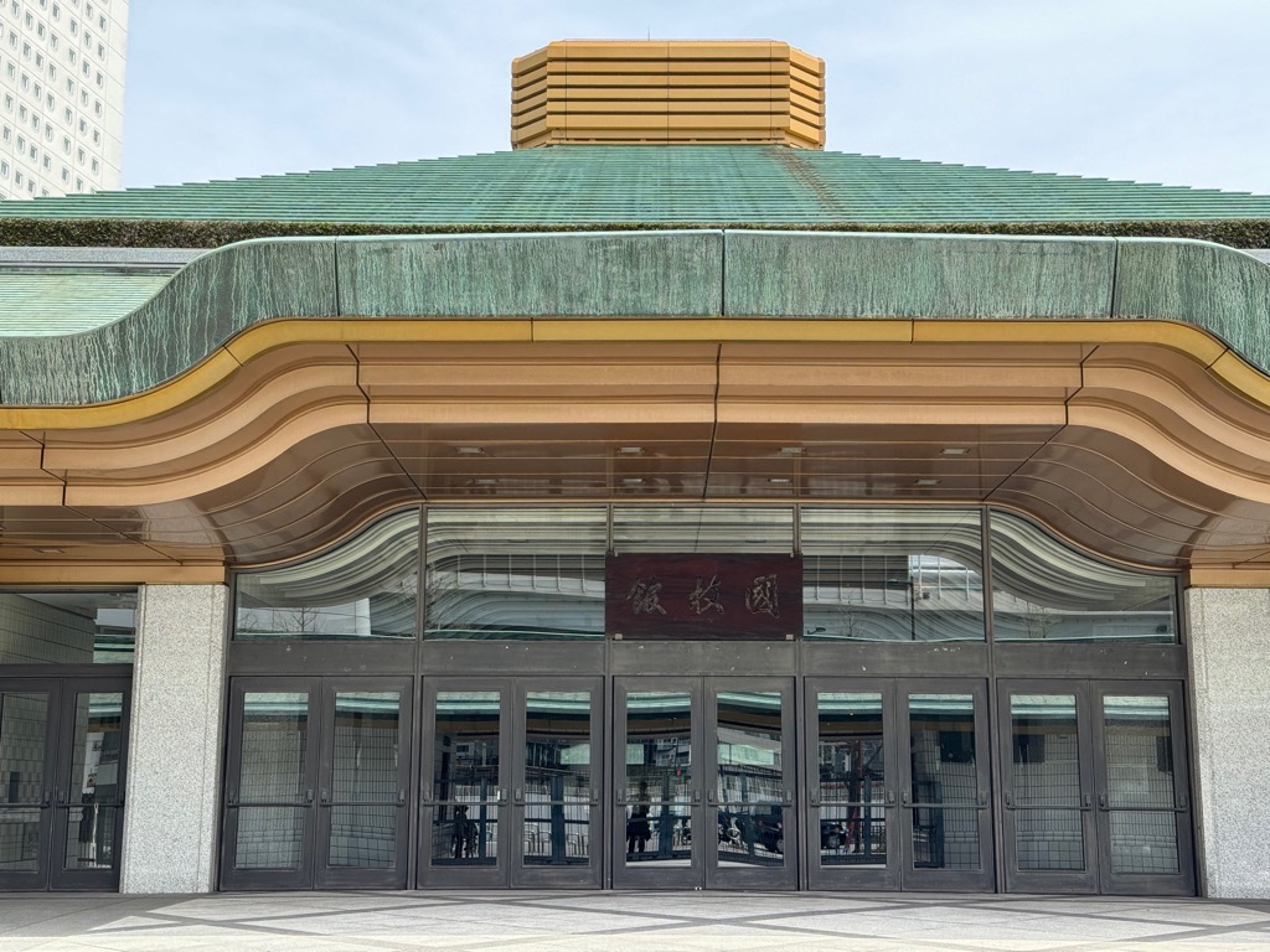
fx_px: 1761
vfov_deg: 30.3
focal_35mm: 48
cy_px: 476
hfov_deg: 39.7
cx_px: 635
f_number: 1.78
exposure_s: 1/1059
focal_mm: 6.76
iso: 64
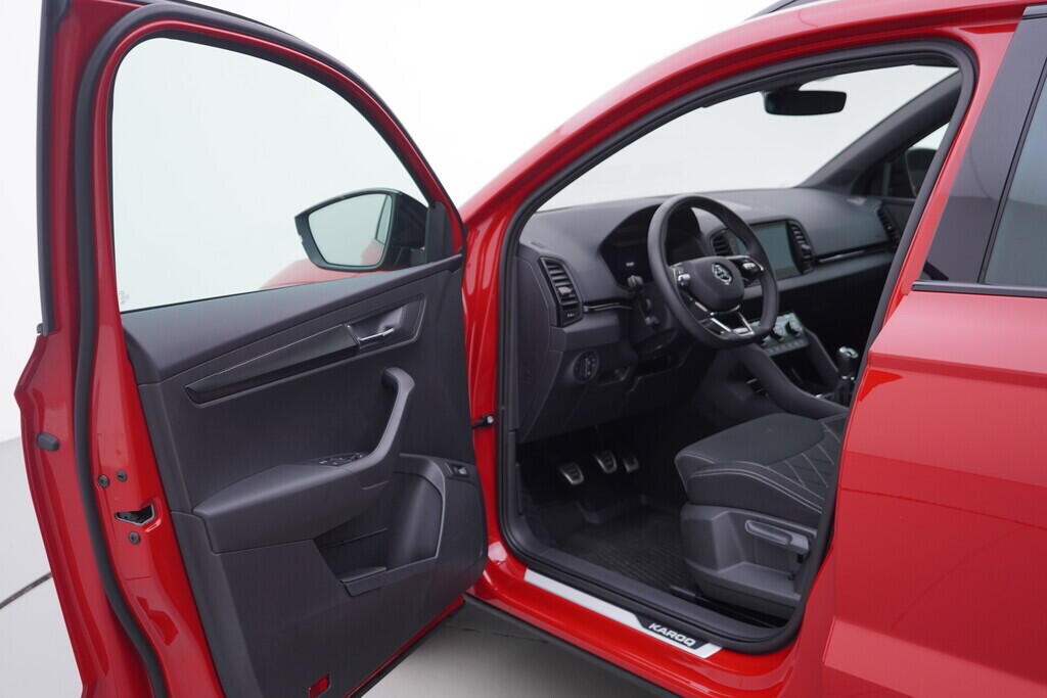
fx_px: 1047
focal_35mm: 36
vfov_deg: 36.9
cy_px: 349
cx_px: 524
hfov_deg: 53.1
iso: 125
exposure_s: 1/50
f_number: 3.2
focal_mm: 24
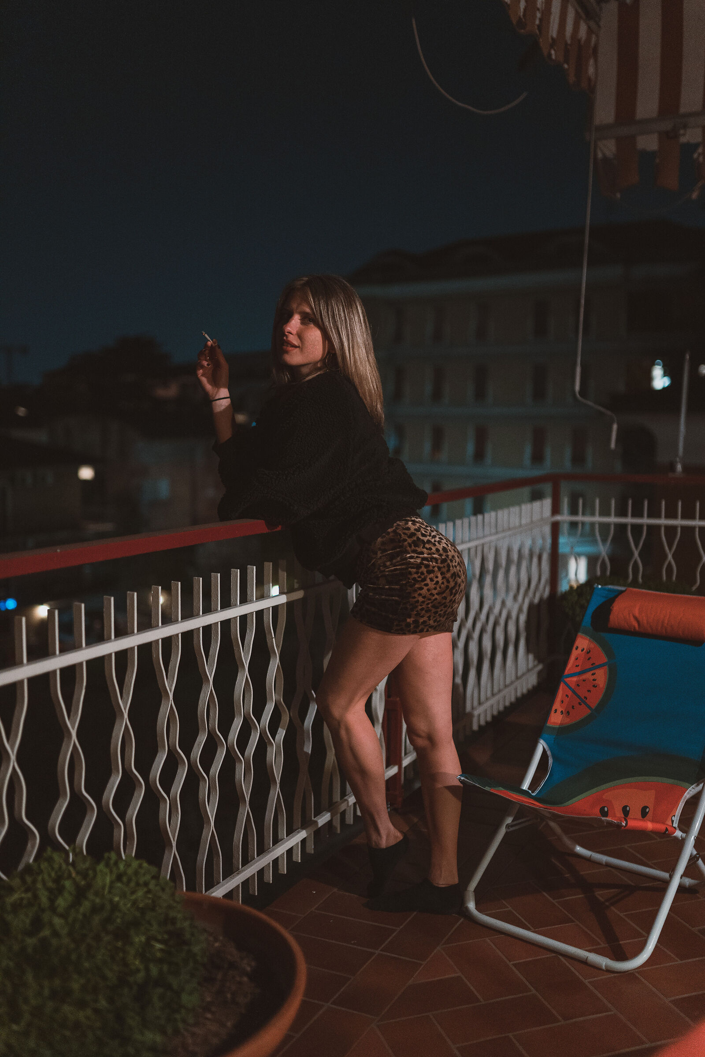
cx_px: 352
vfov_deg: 54.4
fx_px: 1028
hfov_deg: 37.9
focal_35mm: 35
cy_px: 528
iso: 3200
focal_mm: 35
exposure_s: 1/125
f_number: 1.4
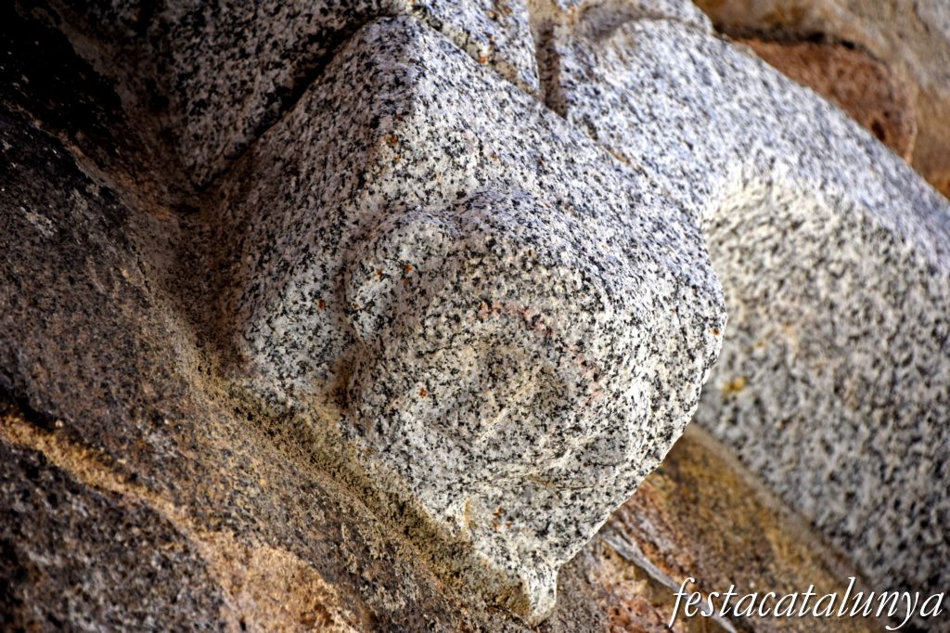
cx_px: 475
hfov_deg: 7.4
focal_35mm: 278
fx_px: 7320
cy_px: 316
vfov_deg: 4.9
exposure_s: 1/200
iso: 250
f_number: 6
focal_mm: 185
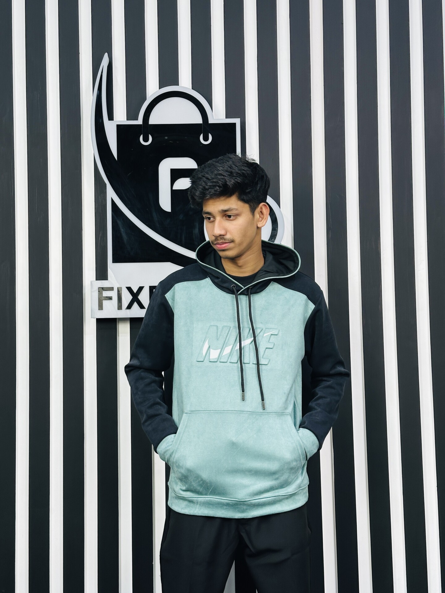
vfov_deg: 39.7
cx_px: 222
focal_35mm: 48
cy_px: 296
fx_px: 823
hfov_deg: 30.3
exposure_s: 1/110
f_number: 1.78
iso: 80
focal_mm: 6.86
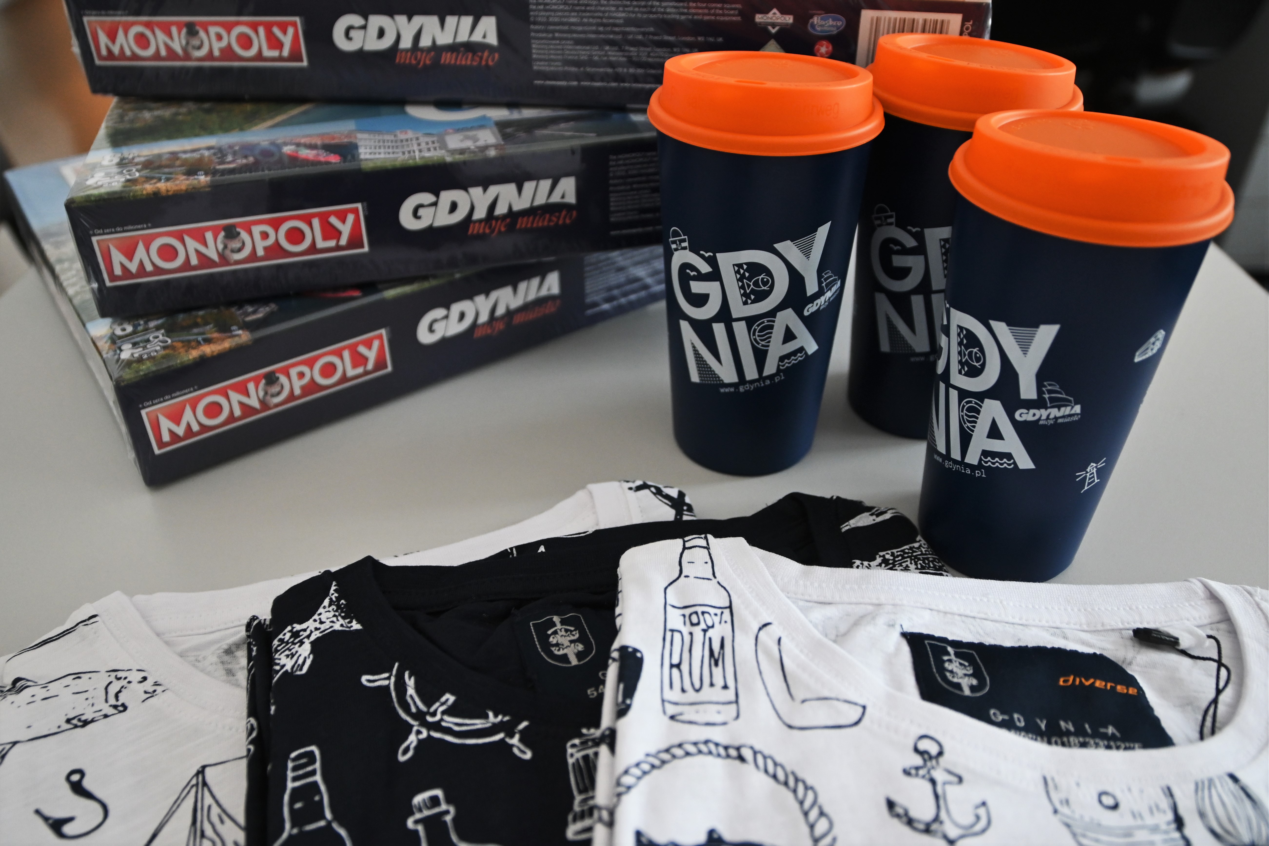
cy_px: 423
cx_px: 634
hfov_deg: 61.9
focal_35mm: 30
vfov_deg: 43.6
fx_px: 1057
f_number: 2.8
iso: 1000
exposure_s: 1/50
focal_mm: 20
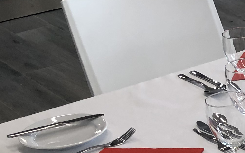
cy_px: 229
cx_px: 480
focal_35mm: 119
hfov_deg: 14.7
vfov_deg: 10.6
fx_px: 795
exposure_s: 1/100
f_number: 1.8
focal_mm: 4
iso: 40
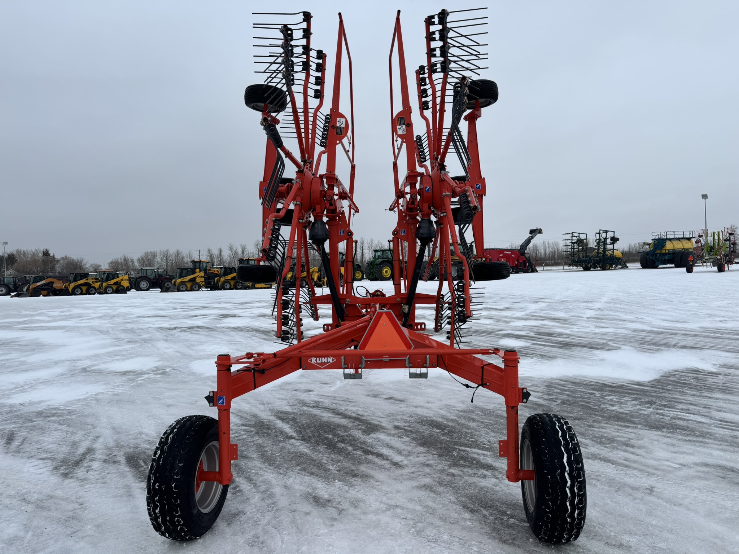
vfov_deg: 56.8
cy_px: 277
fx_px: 512
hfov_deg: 71.6
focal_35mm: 24
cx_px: 370
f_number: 1.78
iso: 80
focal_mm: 6.76
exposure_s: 1/3096
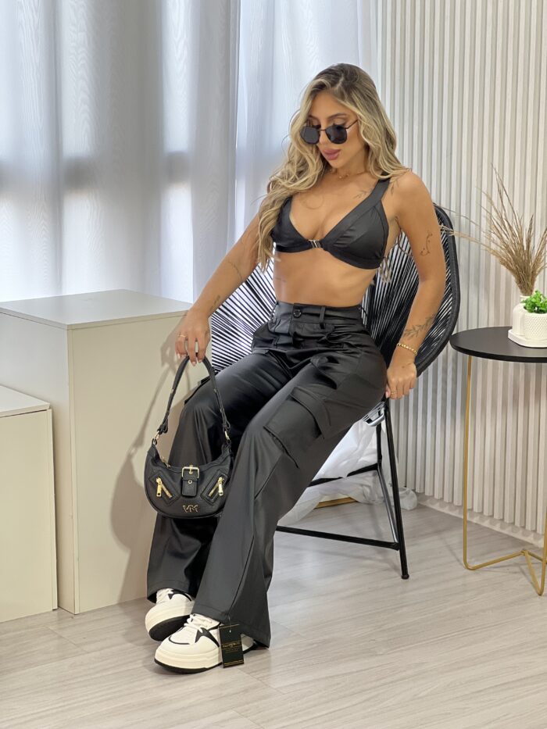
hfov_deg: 19.1
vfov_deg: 25.3
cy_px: 364
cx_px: 274
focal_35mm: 77
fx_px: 1622
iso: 160
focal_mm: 9
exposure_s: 1/120
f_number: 2.8
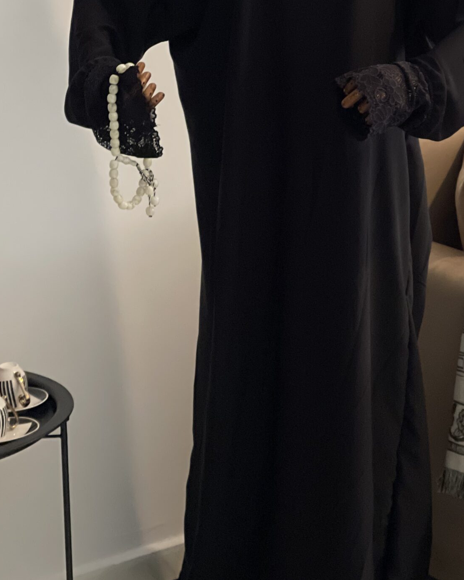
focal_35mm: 116
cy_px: 147
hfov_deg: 13.2
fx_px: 1991
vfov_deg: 16.5
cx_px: 393
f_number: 2.2
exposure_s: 1/36
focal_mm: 7.5
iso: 400
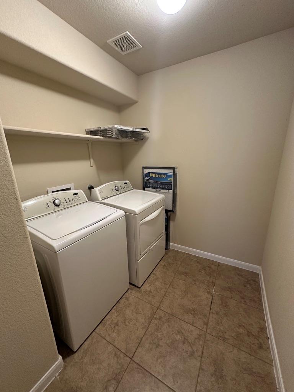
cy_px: 196
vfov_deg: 102.1
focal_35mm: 14
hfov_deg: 85.7
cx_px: 147
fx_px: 159
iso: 250
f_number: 2.2
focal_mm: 2.22
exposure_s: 1/60
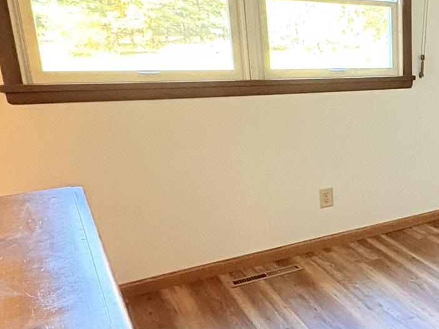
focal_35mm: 41
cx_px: 511
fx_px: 520
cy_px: 165
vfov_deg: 35.1
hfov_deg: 36.6
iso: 640
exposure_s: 1/40
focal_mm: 2.22
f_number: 2.2
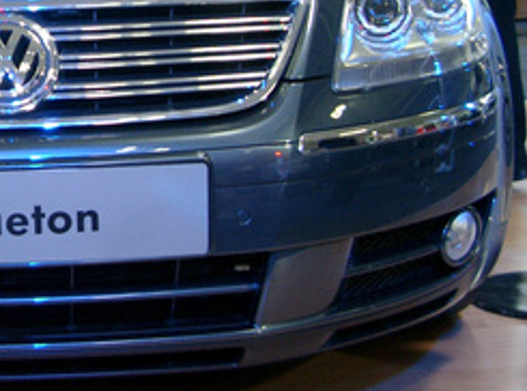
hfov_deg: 22.7
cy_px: 76
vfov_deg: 17.5
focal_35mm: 83
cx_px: 2
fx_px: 1259
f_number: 2.6
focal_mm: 7.6
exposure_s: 1/60
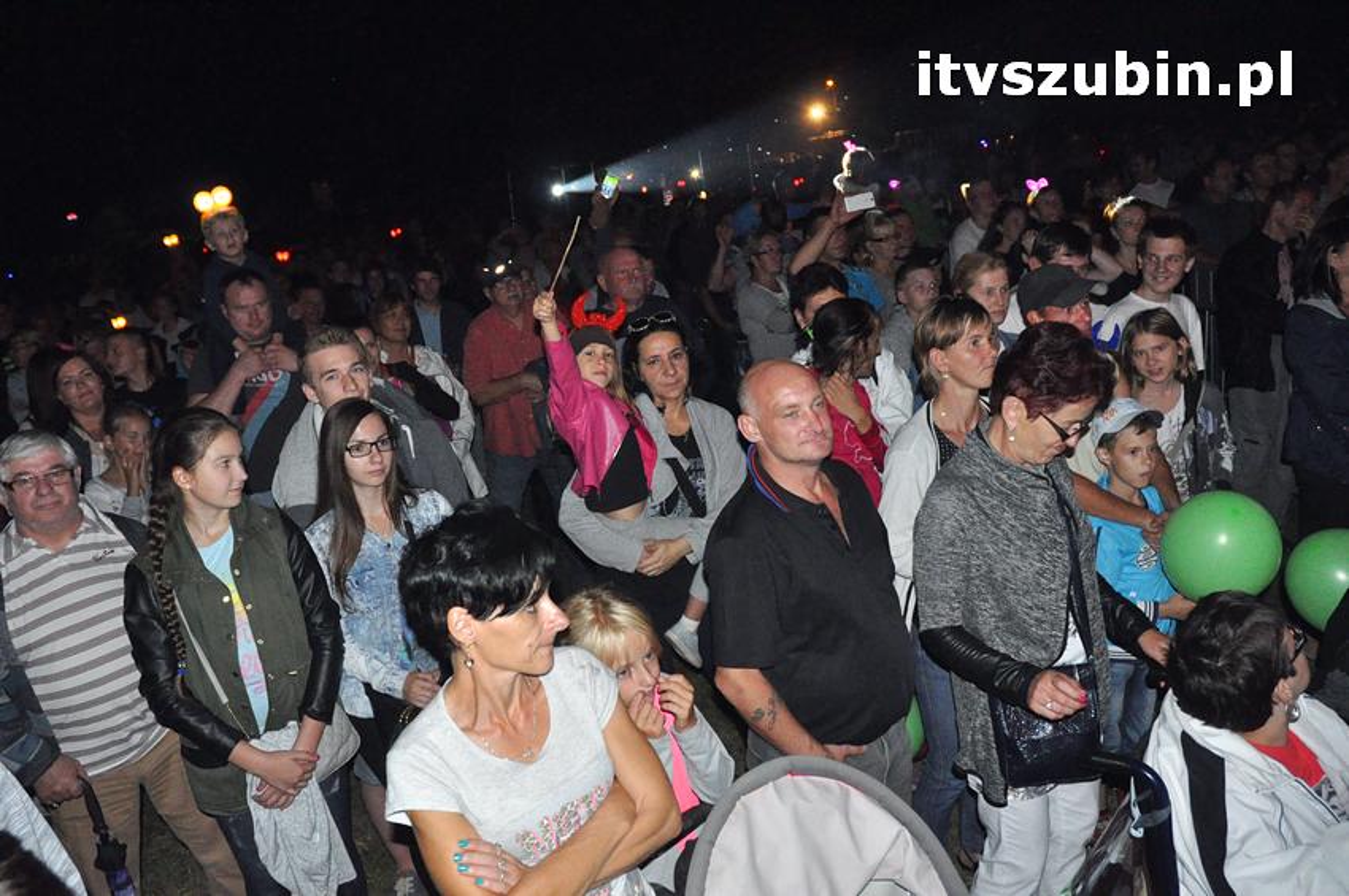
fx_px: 1011
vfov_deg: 47.8
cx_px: 674
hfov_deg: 67.4
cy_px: 448
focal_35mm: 27
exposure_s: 1/60
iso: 3200
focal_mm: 18
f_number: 5.6
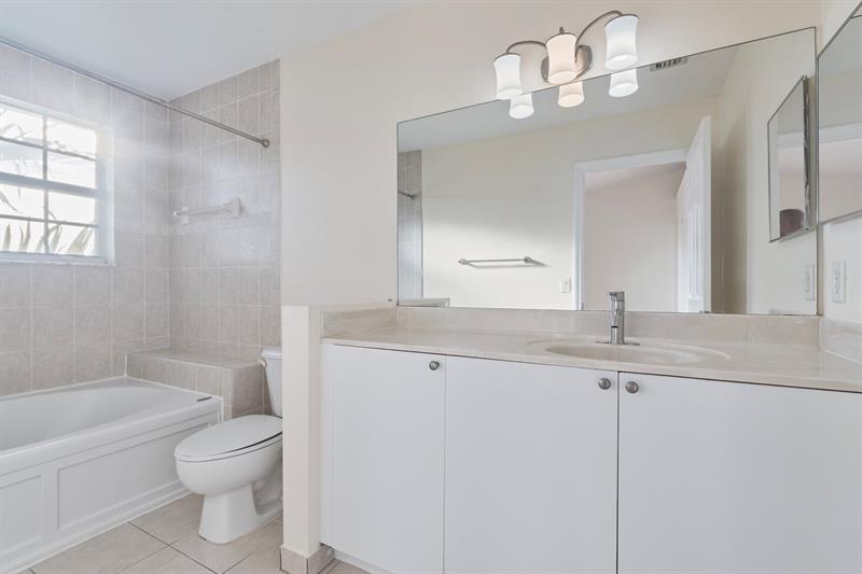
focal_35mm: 16
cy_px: 287
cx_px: 431
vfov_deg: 72.0
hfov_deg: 95.0
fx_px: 395
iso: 100
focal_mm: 11
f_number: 9.5
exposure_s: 1/10
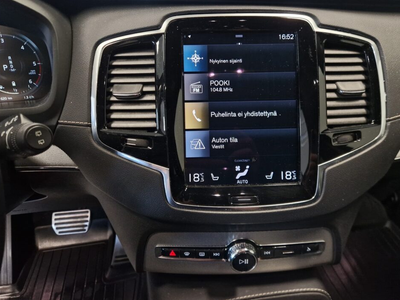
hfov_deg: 69.3
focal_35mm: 25
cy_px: 143
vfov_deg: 54.9
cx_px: 211
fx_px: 289
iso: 500
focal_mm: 5.4
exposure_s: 1/100
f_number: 1.8
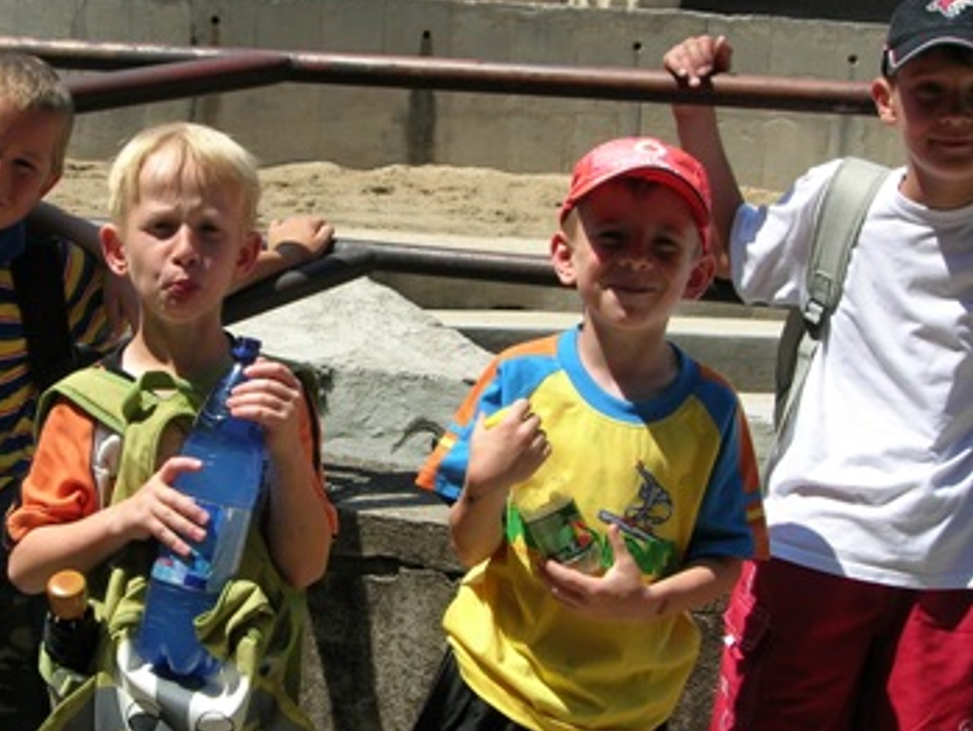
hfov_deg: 31.0
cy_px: 315
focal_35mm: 62
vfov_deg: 23.6
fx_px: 1743
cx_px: 343
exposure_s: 1/570
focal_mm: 7.8
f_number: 4.8
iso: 64
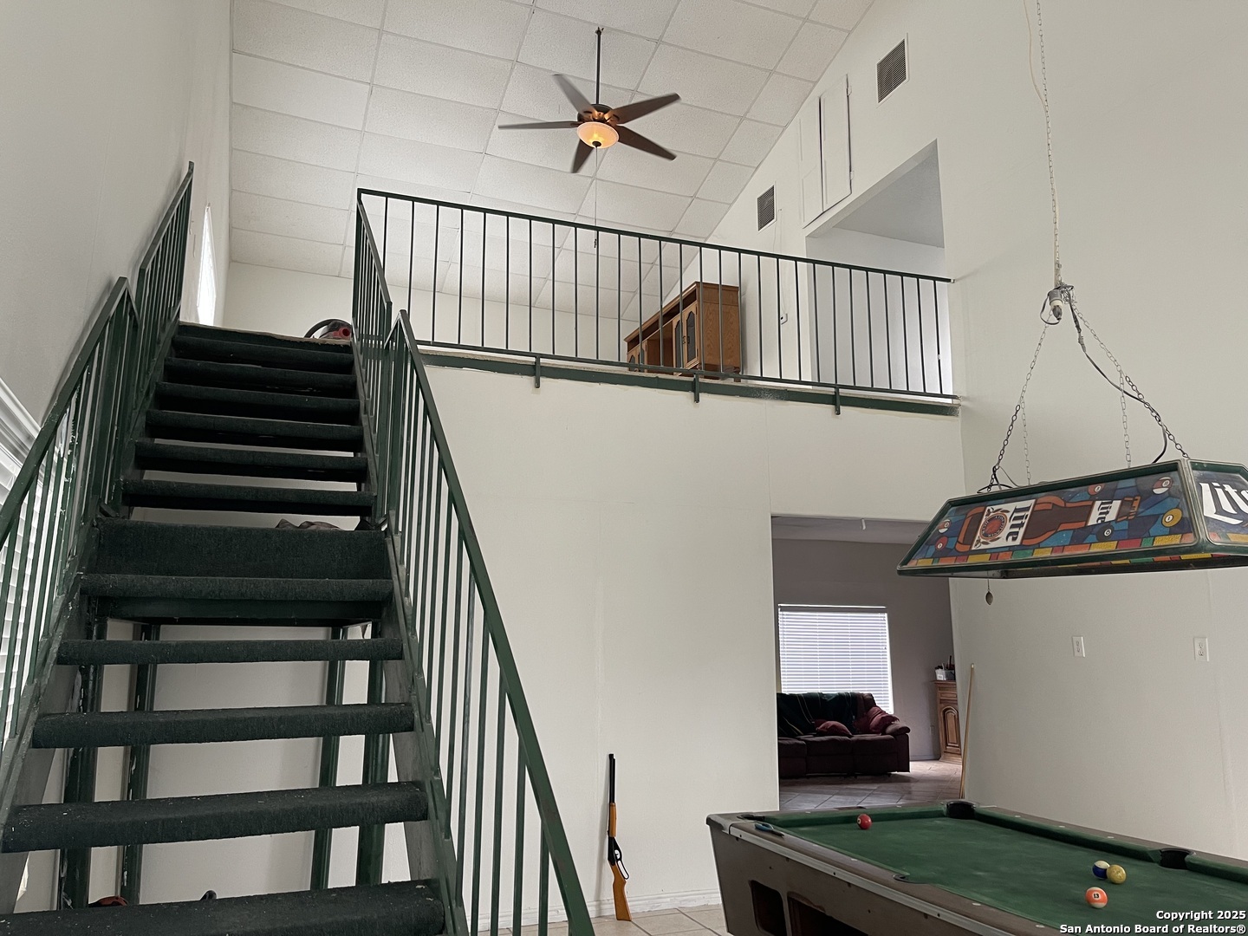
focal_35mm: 25
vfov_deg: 54.9
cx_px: 624
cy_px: 468
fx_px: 901
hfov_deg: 69.4
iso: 160
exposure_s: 1/60
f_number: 1.6
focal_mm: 5.1
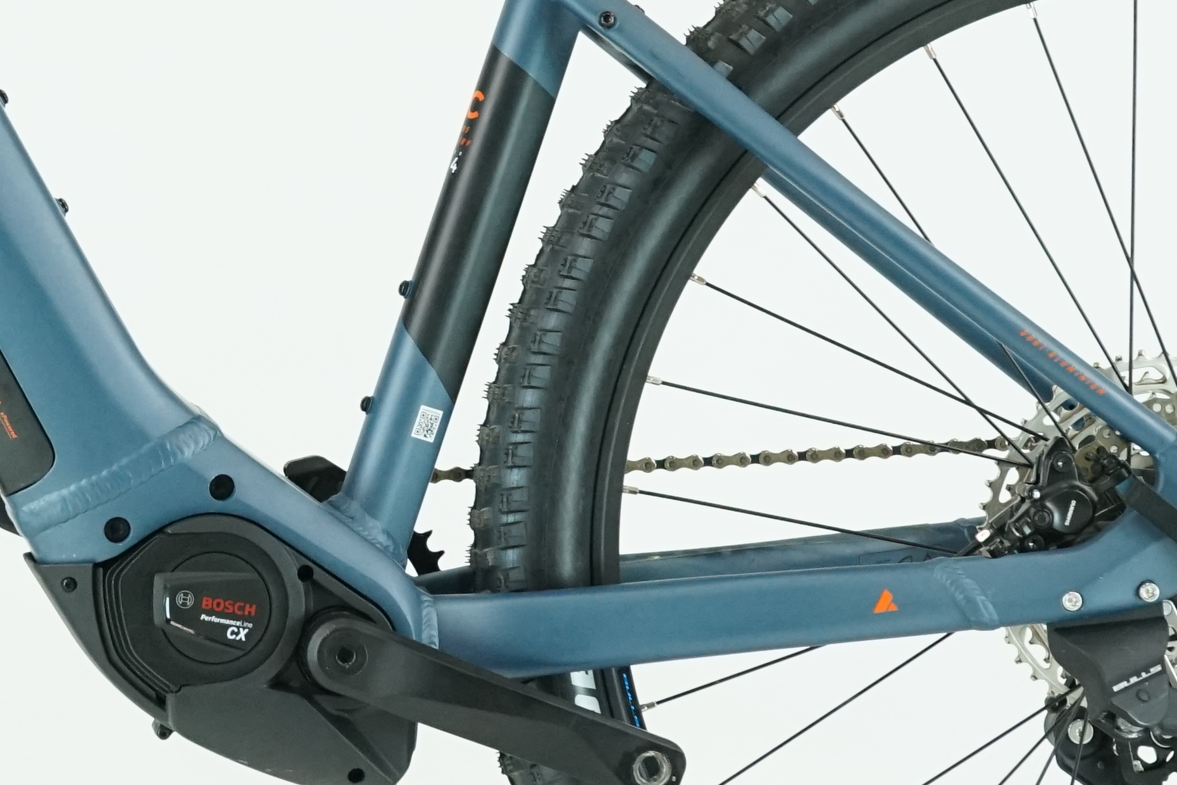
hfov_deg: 11.9
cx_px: 17
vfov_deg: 8.0
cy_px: 65
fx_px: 5590
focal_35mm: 171
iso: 2500
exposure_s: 1/200
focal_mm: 53
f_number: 6.3
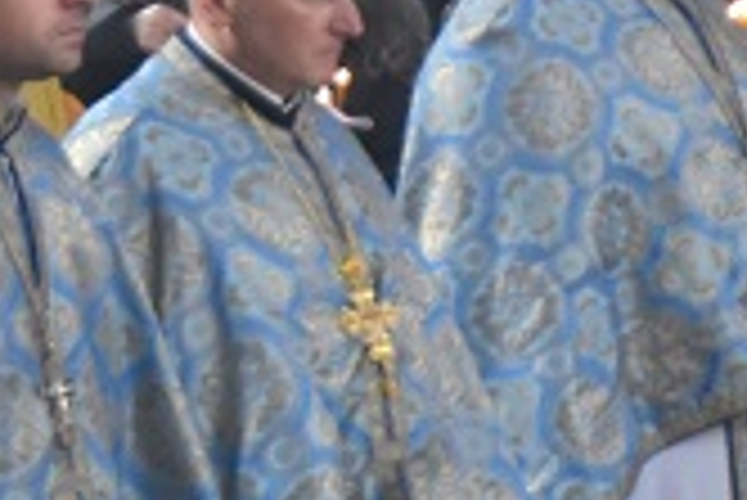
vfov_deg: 4.8
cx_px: 1696
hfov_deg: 6.9
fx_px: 5941
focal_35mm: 286
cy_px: 313
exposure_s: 1/125
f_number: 4
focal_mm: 31
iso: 1800
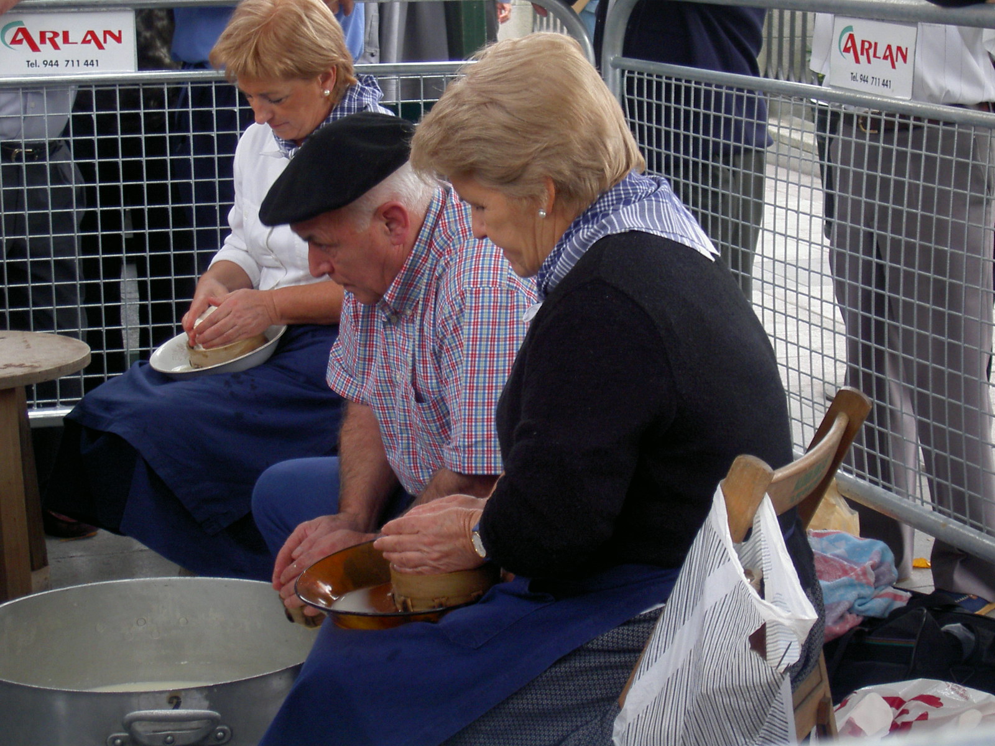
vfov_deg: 17.6
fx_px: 2414
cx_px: 498
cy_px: 373
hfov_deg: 23.3
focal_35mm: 84
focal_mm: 17.4
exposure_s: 1/78.1
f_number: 4.1
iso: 100
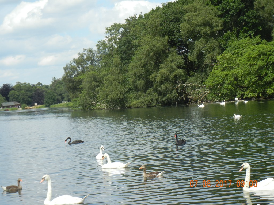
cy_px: 102
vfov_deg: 14.5
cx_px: 137
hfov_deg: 19.3
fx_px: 807
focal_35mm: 102
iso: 160
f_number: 4.5
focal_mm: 18.3
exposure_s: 1/662
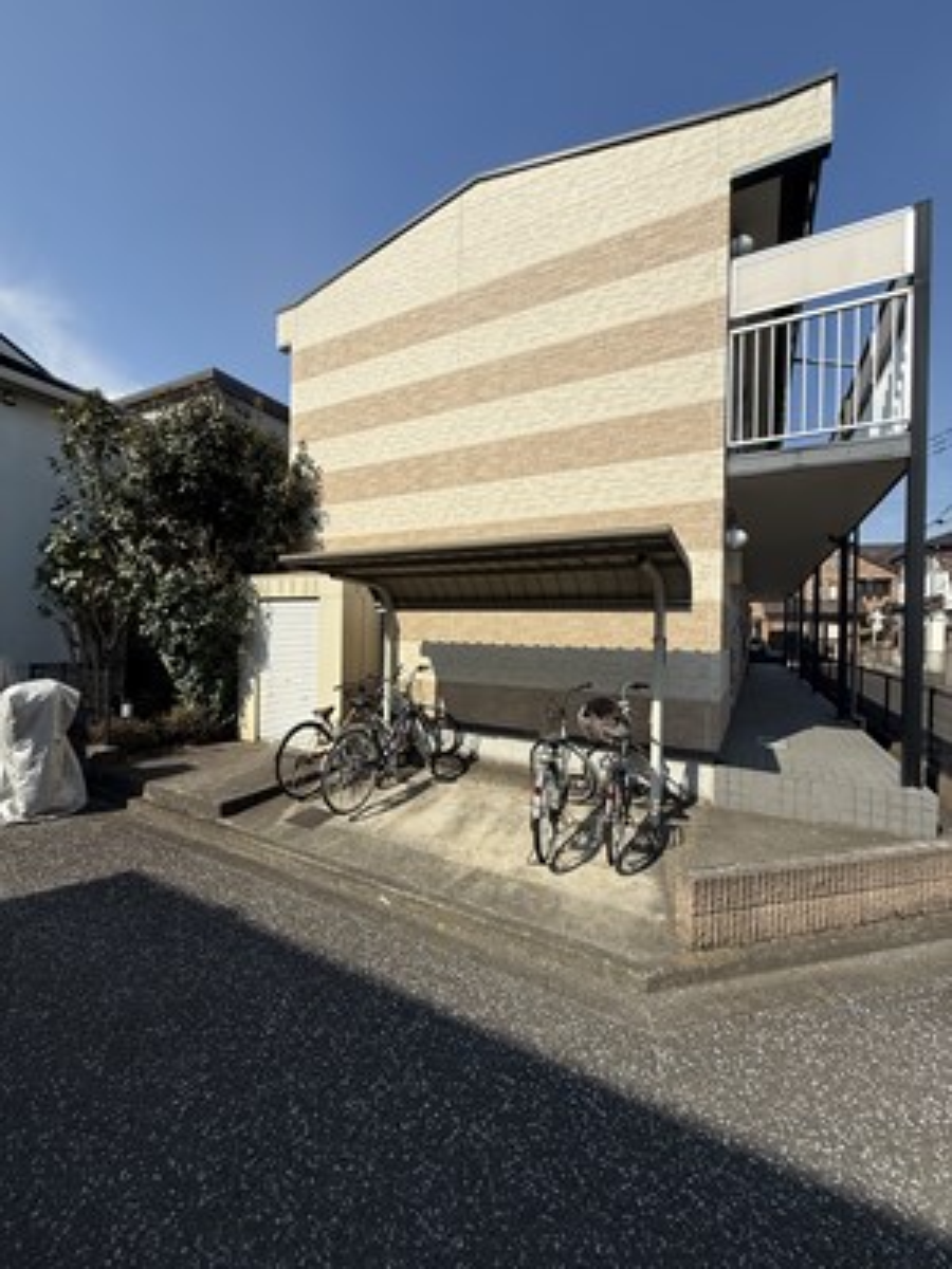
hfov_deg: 85.7
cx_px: 476
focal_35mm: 14
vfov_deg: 102.1
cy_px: 634
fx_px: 513
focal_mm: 2.22
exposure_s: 1/3289
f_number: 2.2
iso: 50
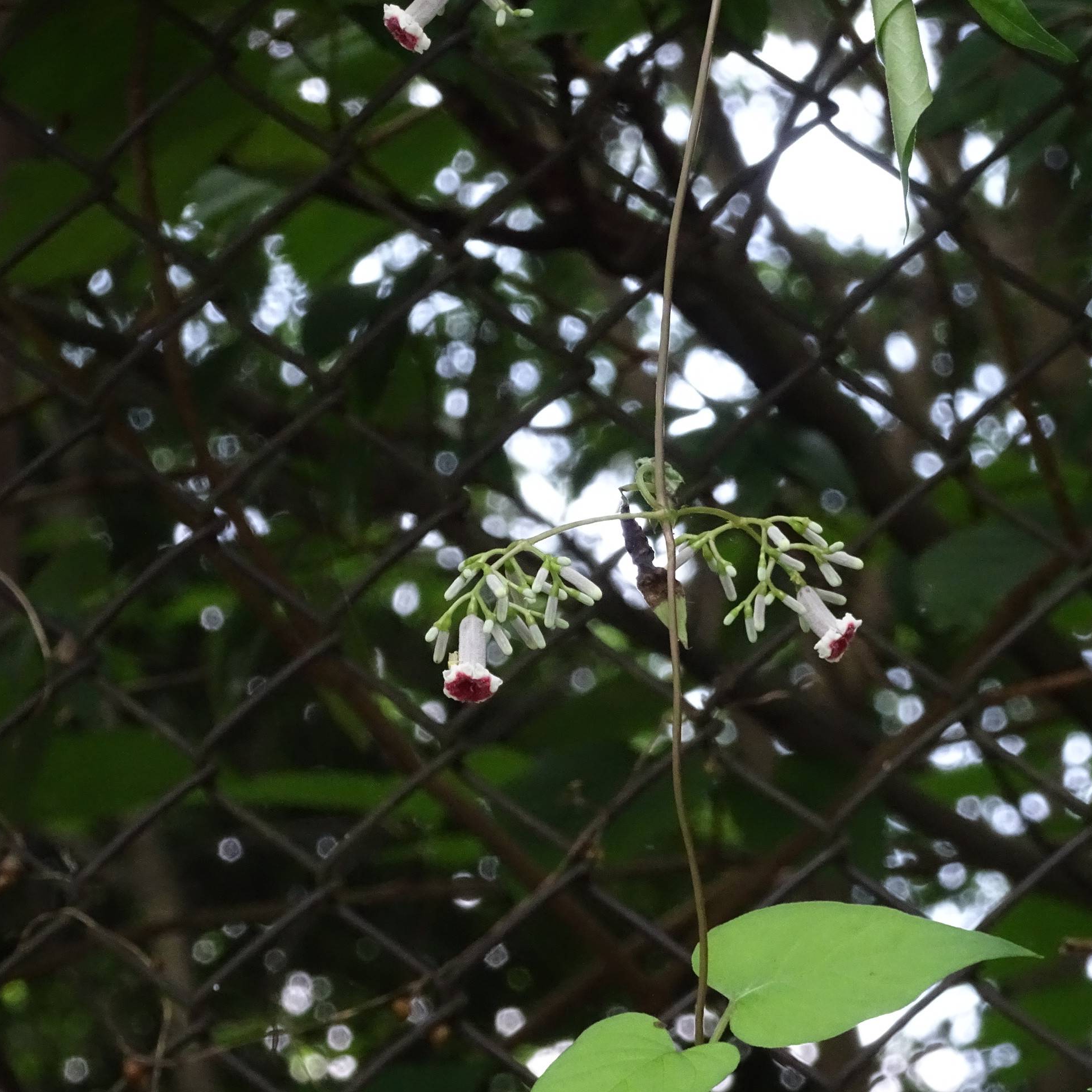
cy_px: 546
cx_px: 628
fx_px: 7959
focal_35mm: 223
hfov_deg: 7.8
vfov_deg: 7.8
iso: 640
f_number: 5.6
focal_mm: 32.2
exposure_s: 1/200
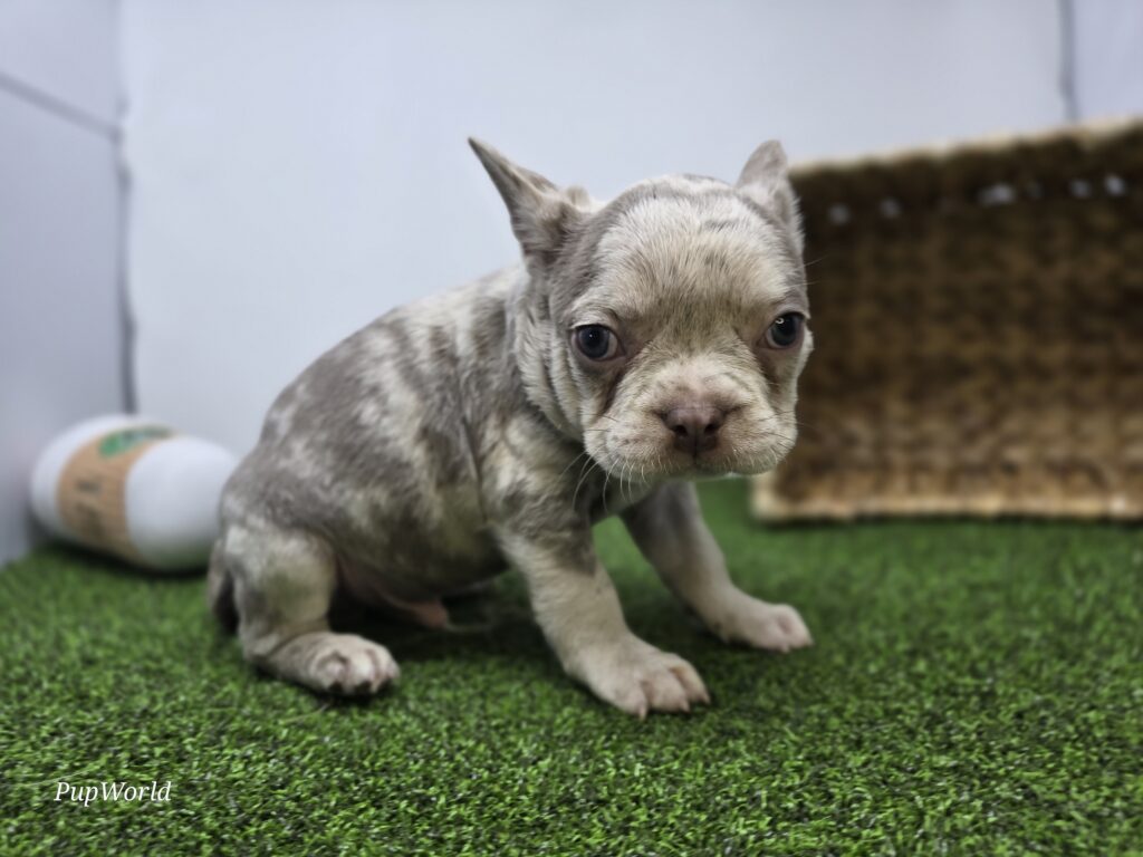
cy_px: 428
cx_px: 572
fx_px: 759
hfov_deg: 73.9
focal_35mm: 23
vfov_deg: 58.9
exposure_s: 1/67.6
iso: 32
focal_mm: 6.3
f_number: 1.7
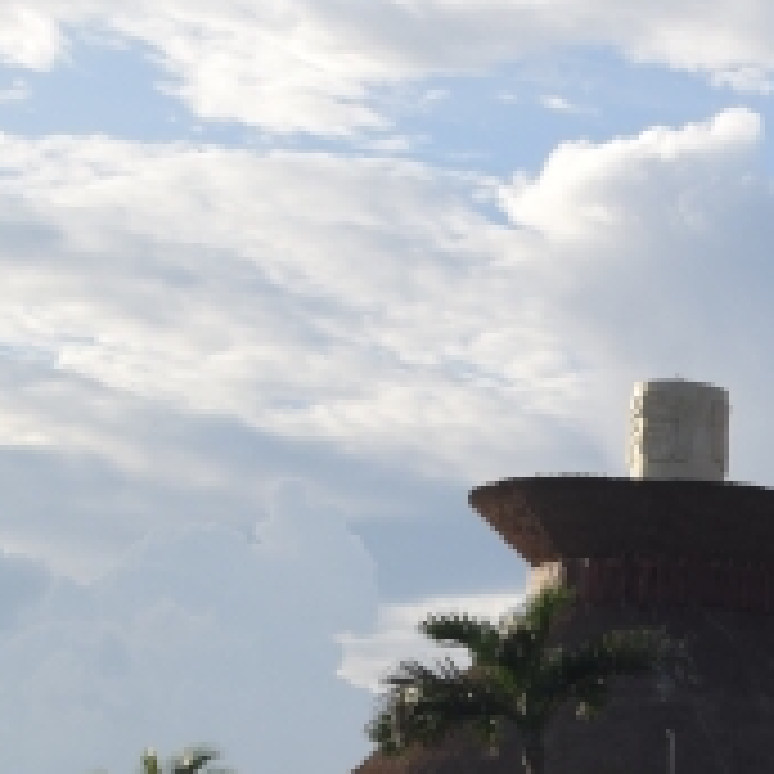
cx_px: 1796
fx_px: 4225
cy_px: 1008
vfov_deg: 10.2
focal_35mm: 167
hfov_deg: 9.4
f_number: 8
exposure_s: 1/250
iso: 220
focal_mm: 22
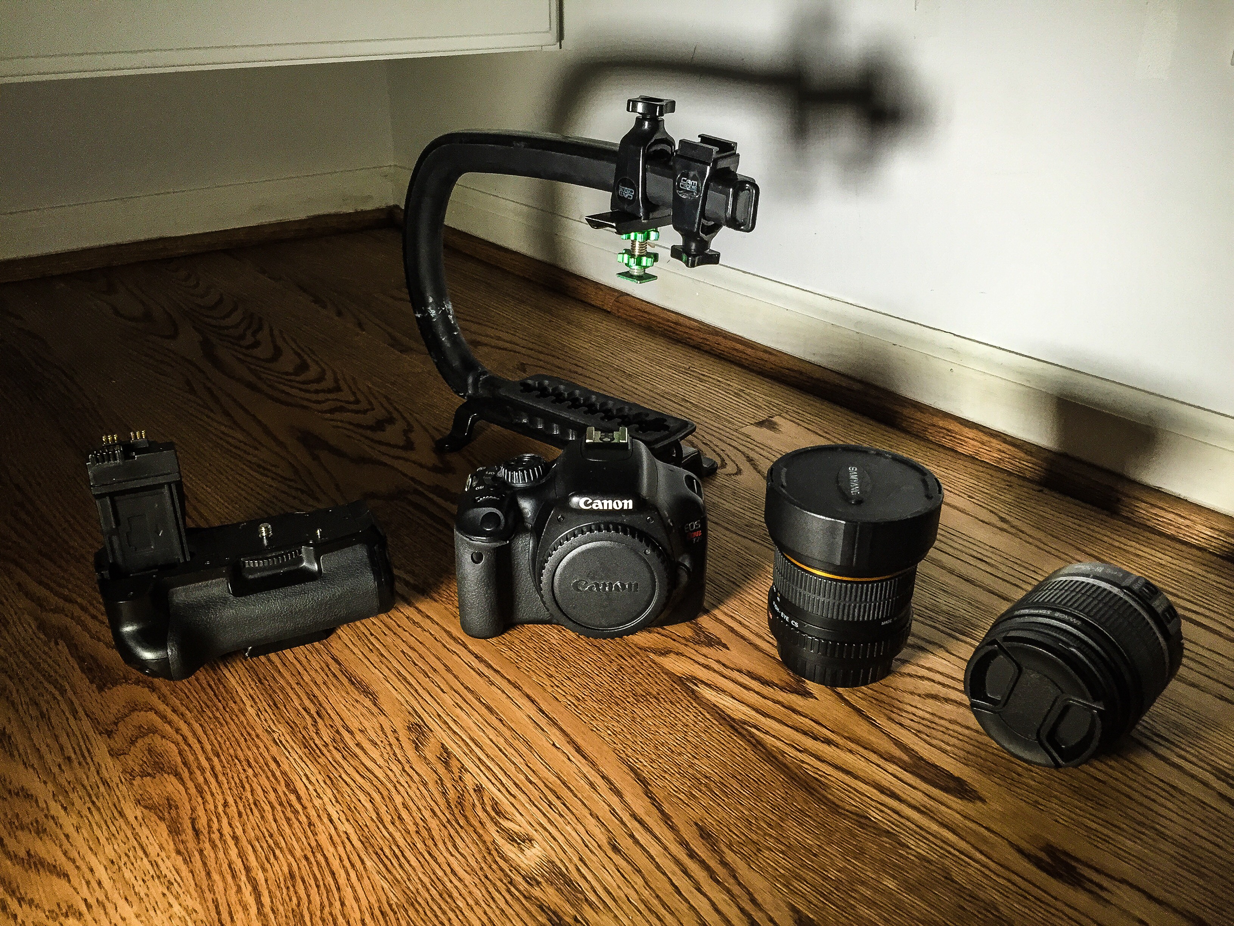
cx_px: 617
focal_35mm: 29
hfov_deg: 61.7
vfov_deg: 48.2
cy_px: 463
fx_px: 1034
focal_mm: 4.15
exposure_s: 1/30
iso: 40
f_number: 2.2
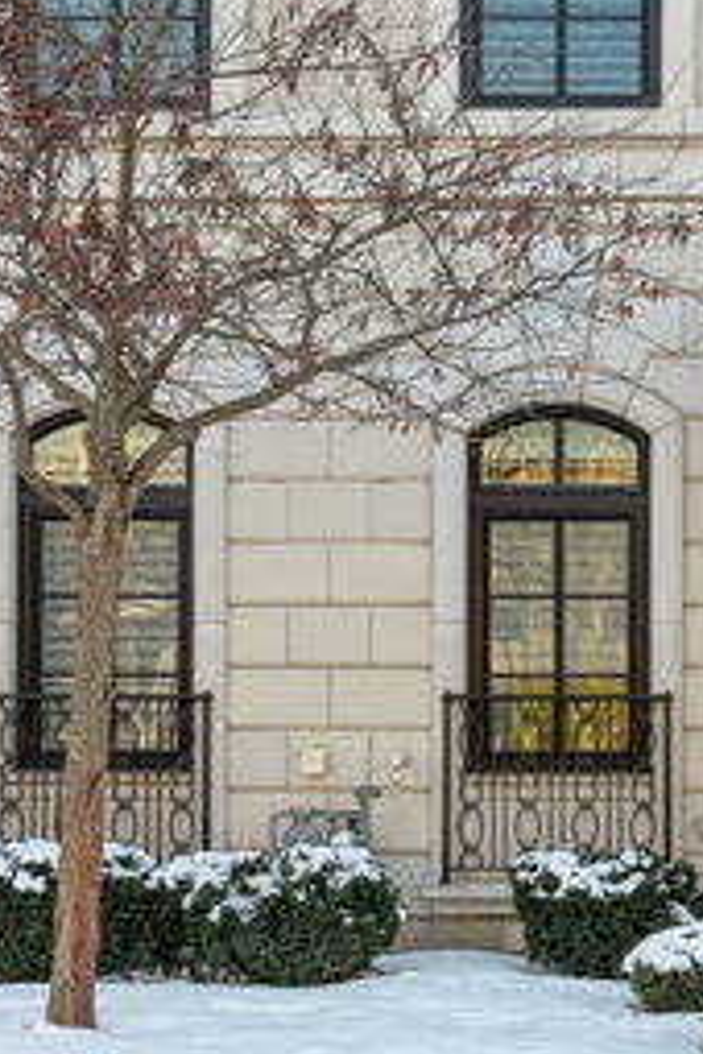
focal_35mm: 62
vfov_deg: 32.3
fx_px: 1816
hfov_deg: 21.5
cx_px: 616
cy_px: 595
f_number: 8
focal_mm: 22
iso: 250
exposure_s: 1/125
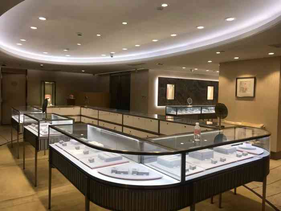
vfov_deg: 49.7
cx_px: 140
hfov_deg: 63.4
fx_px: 227
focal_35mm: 28
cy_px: 106
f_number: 1.8
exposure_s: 1/100
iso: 32
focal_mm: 3.99
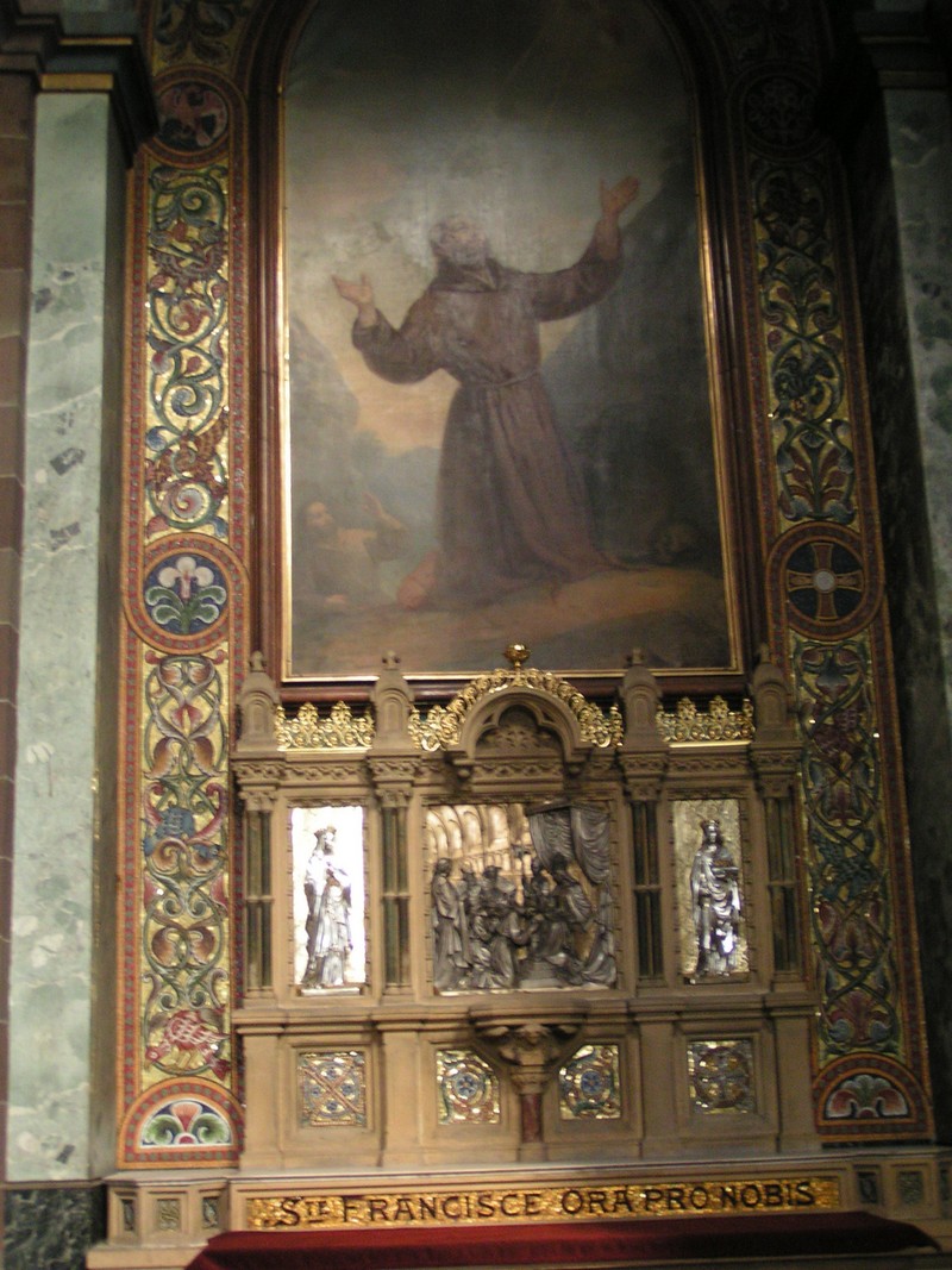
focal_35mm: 47
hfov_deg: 30.9
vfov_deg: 40.4
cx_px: 476
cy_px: 635
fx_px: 1724
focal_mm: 7.3
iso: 200
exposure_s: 1/3
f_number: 2.8
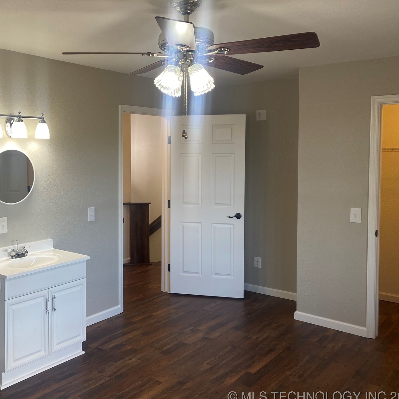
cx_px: 118
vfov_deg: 47.2
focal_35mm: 35
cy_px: 182
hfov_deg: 46.1
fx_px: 456
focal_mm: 4.25
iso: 64
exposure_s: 1/120
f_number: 1.8
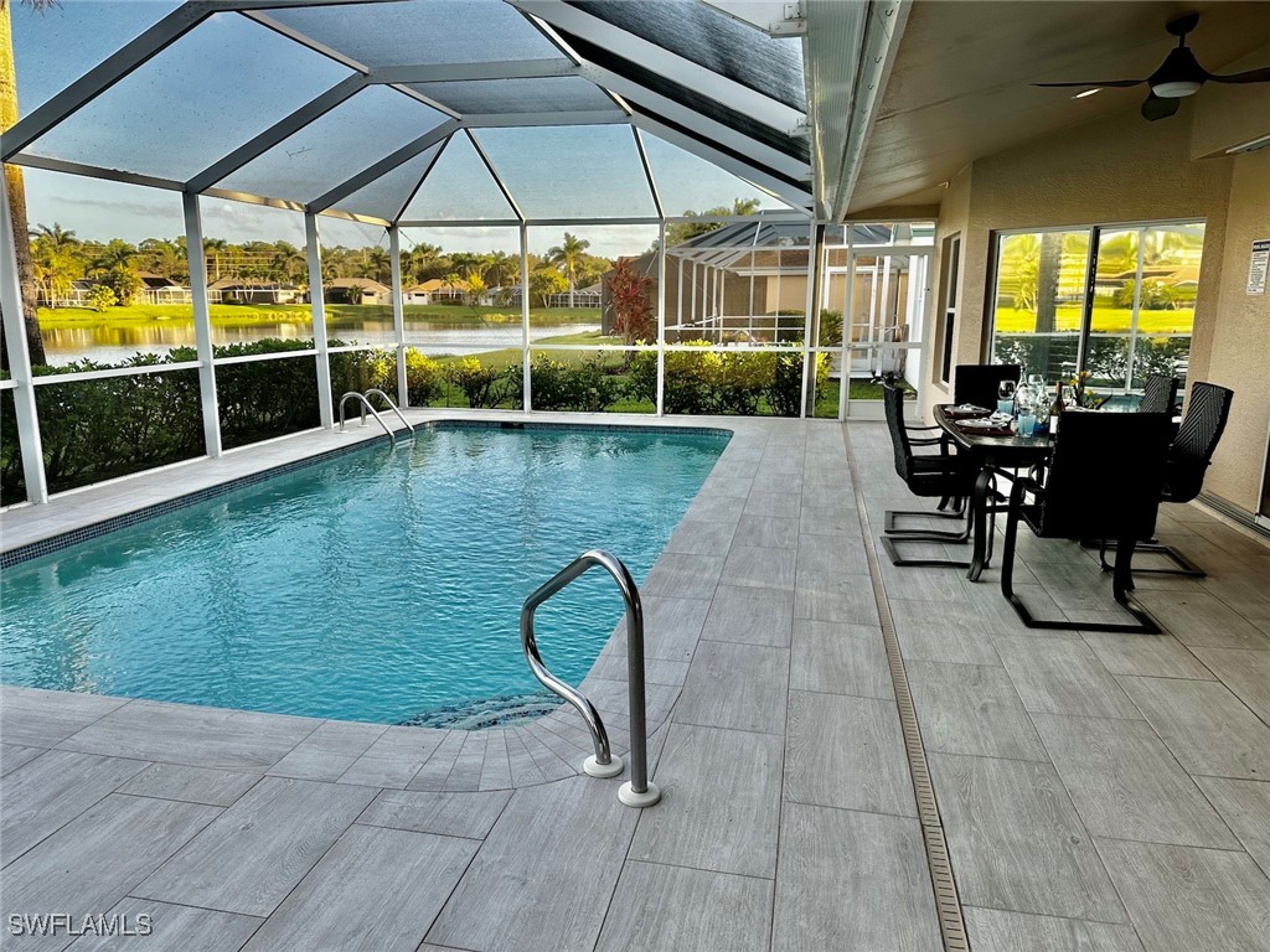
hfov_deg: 71.6
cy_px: 476
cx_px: 635
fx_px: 881
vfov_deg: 56.8
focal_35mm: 24
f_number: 1.78
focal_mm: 6.86
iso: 80
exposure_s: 1/448
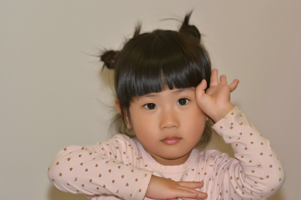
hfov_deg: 15.2
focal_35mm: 136
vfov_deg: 10.1
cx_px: 160
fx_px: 1131
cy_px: 101
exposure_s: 1/60
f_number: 2.8
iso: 800
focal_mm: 85
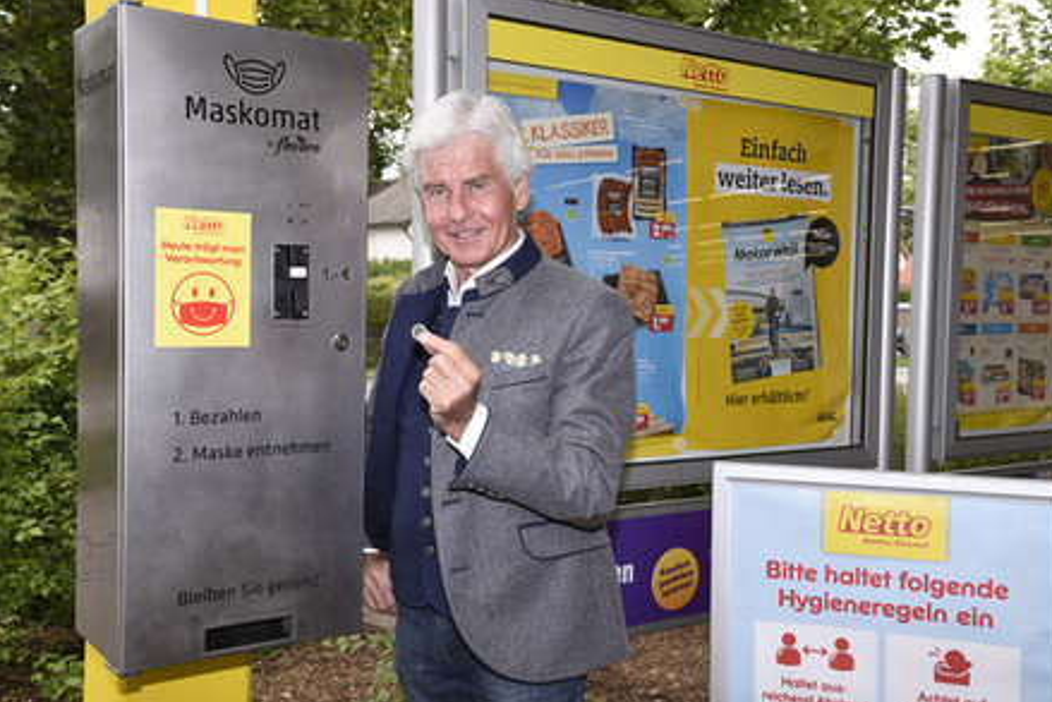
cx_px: 533
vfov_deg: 34.2
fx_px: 1140
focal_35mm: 39
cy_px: 352
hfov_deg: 49.5
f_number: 8
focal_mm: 38
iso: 160
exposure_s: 1/100
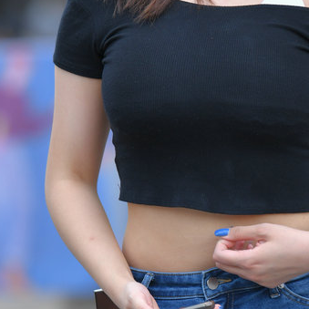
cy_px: 65
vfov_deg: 3.3
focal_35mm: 525
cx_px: 180
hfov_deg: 3.3
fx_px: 5302
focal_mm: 155
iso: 400
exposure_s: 1/640
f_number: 3.2
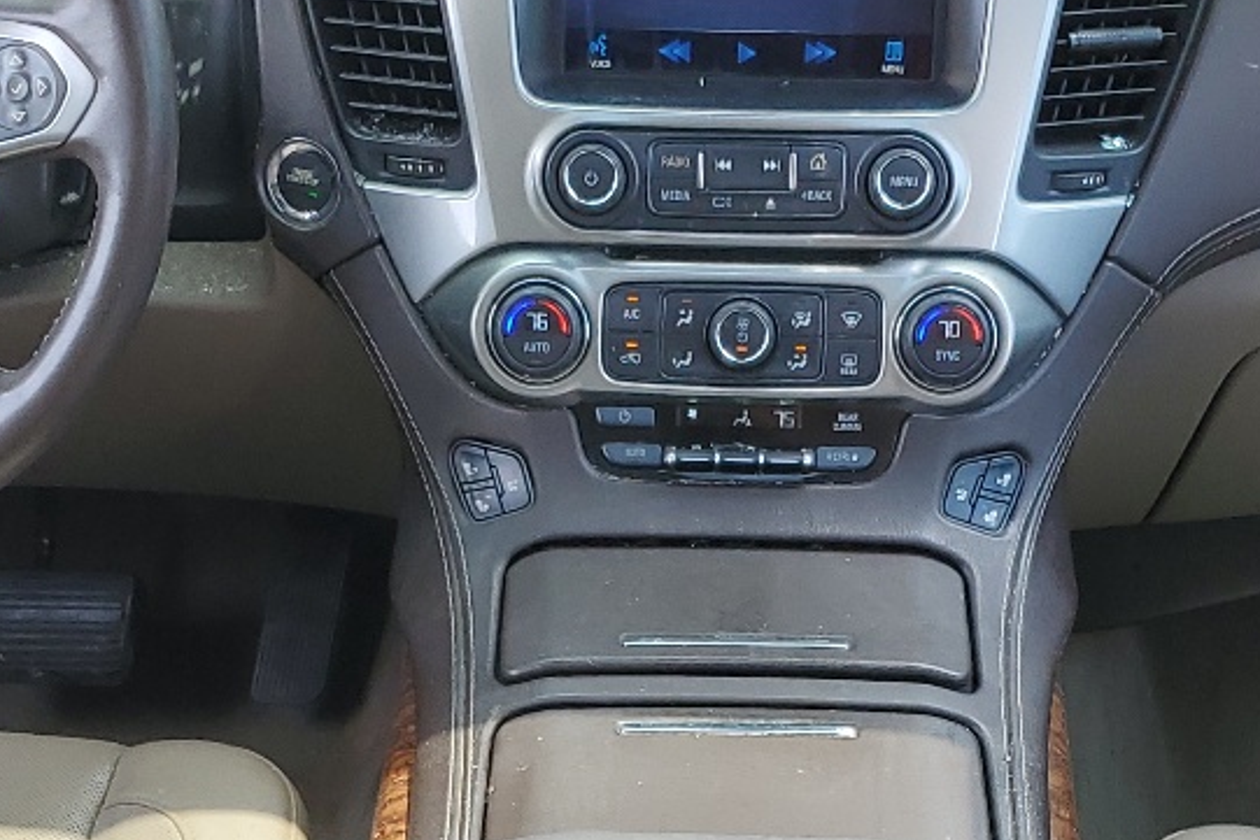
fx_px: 2801
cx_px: 680
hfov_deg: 25.3
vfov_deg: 16.4
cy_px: 987
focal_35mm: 80
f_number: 1.5
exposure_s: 1/213
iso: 50
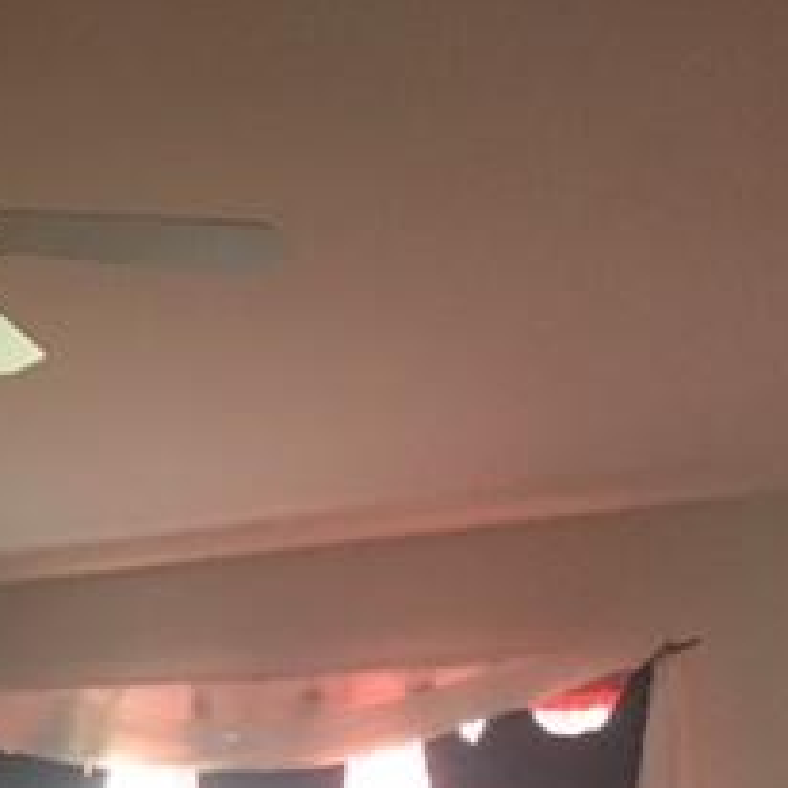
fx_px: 2189
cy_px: 903
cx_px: -207
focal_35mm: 85
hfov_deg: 19.0
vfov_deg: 19.4
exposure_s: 1/20
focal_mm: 3.3
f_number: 2.4
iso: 200
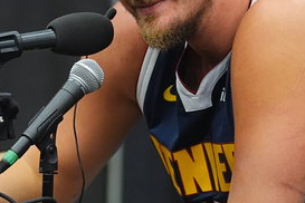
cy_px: 37
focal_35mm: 554
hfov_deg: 3.7
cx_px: 136
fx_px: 4693
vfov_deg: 2.5
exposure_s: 1/400
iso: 3200
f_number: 3.2
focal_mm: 197
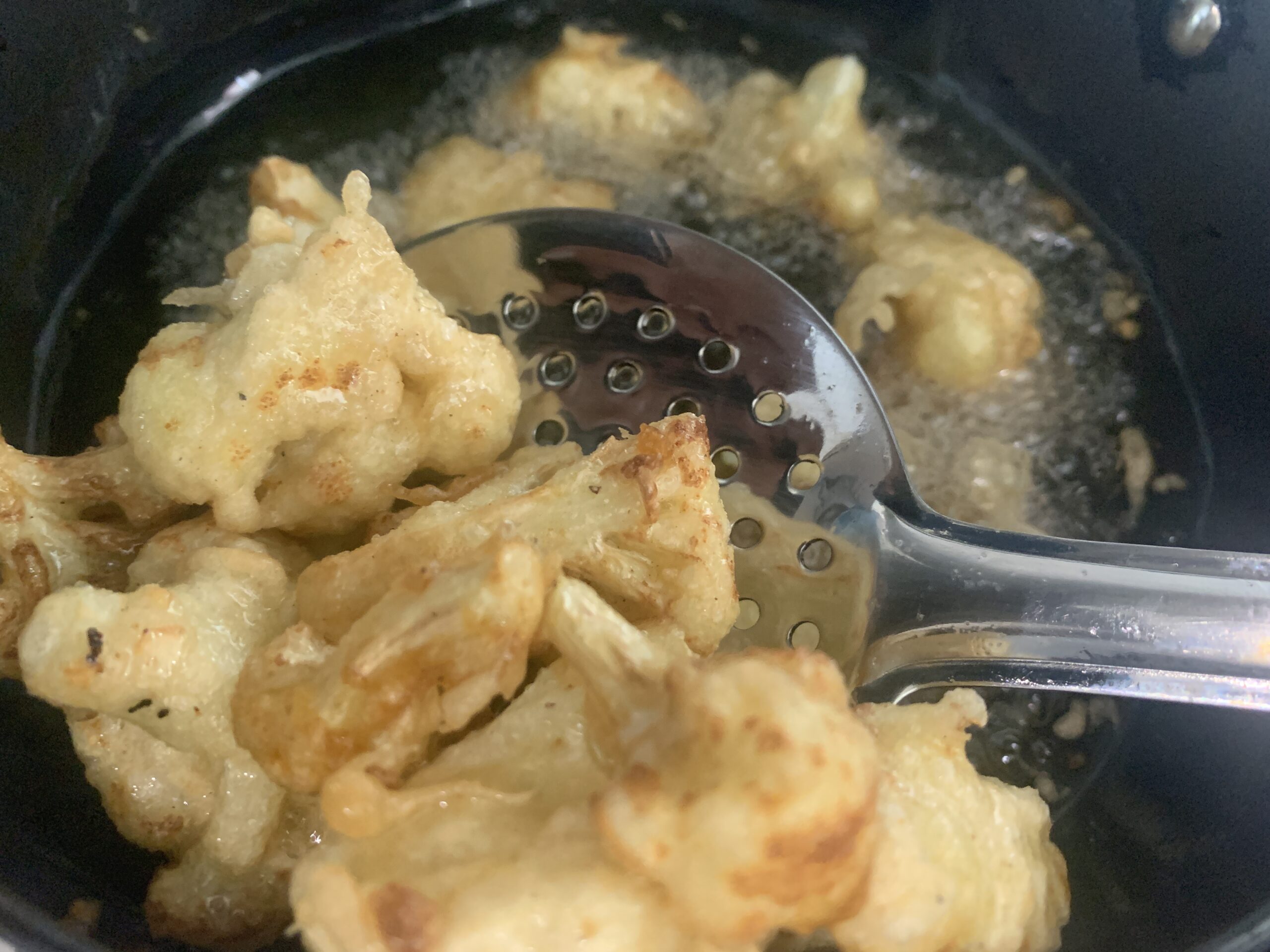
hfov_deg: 67.3
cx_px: 635
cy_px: 476
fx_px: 954
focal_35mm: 26
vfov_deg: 53.1
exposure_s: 1/50
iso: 320
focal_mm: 4.25
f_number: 1.8
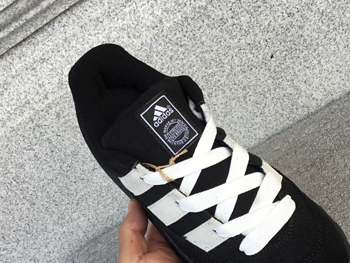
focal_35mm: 48
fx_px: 485
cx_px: 199
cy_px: 166
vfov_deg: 30.1
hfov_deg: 39.6
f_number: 2.4
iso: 25
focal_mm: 3.3
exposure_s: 1/201
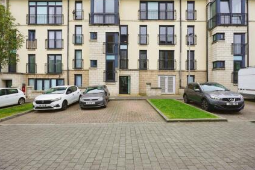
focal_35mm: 18
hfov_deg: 90.0
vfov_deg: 67.3
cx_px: 126
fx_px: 127
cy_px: 79
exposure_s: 1/80
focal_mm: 16
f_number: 5
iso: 100
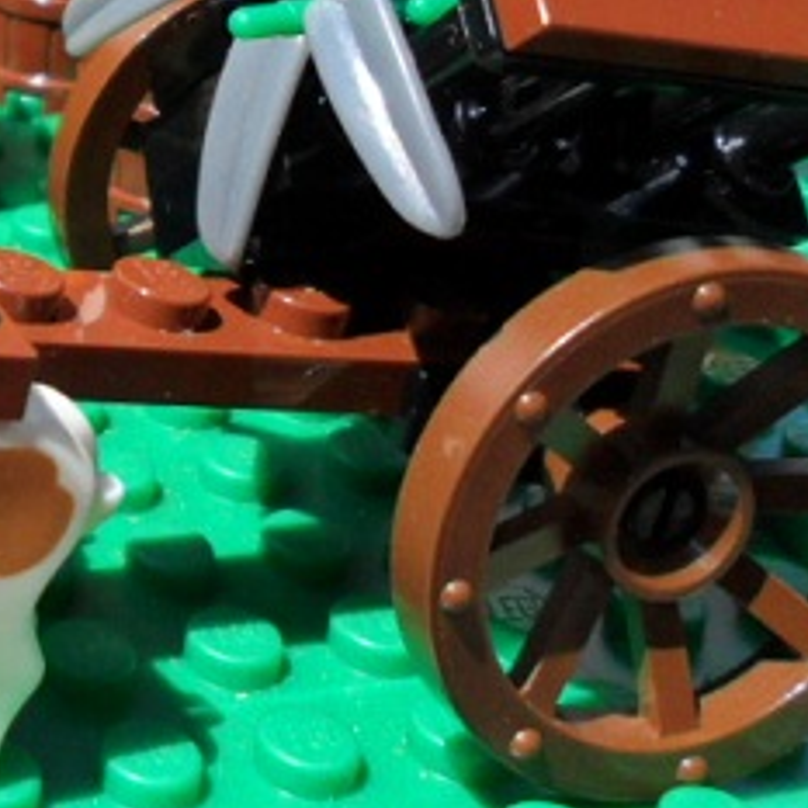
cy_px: -212
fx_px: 2165
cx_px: -451
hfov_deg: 18.4
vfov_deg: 19.6
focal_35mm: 82
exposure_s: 1/1000
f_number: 3.5
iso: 100
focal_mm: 4.9
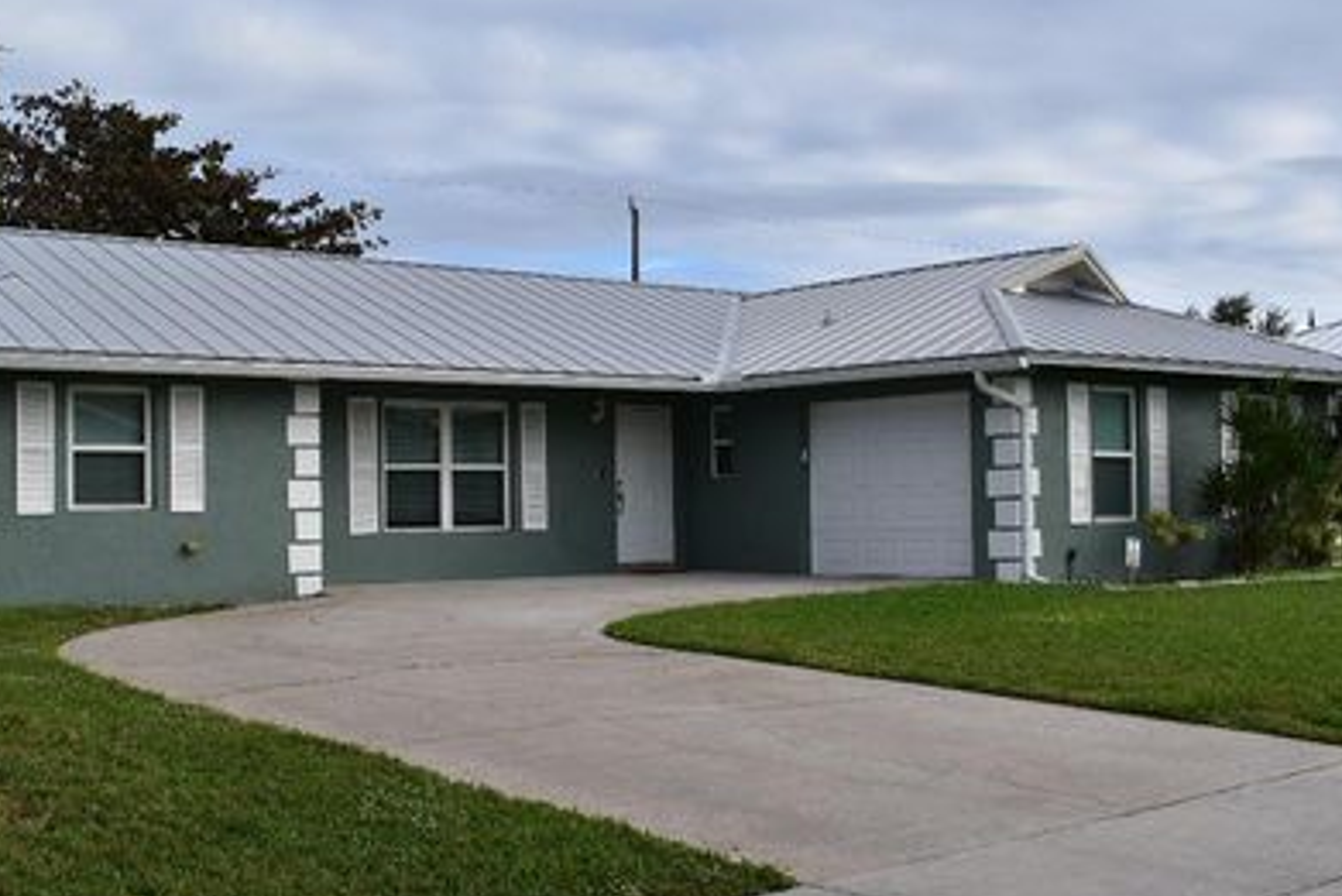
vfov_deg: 29.3
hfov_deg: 42.6
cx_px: 556
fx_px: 1715
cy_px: 481
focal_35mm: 46
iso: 400
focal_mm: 24
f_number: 11
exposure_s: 1/500
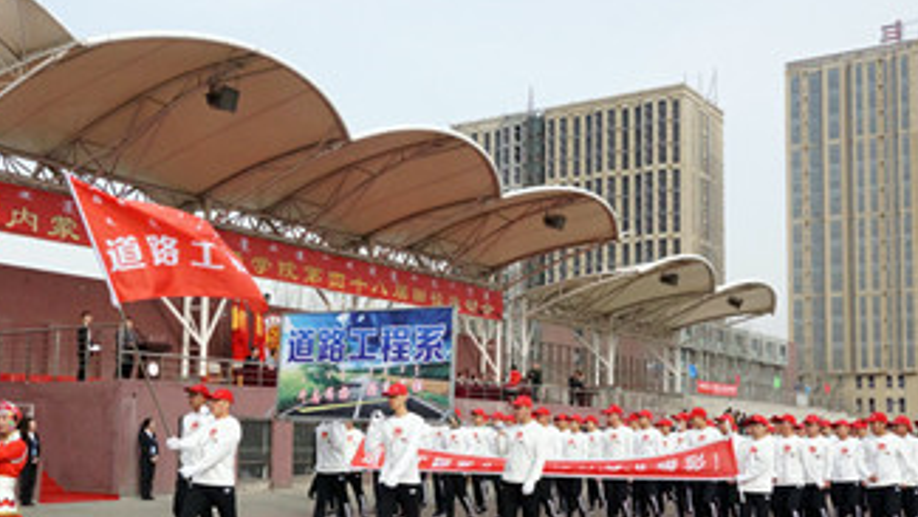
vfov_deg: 28.2
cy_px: 343
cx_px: 436
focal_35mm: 42
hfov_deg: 48.3
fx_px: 1023
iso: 1600
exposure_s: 1/1250
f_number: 9
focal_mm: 20
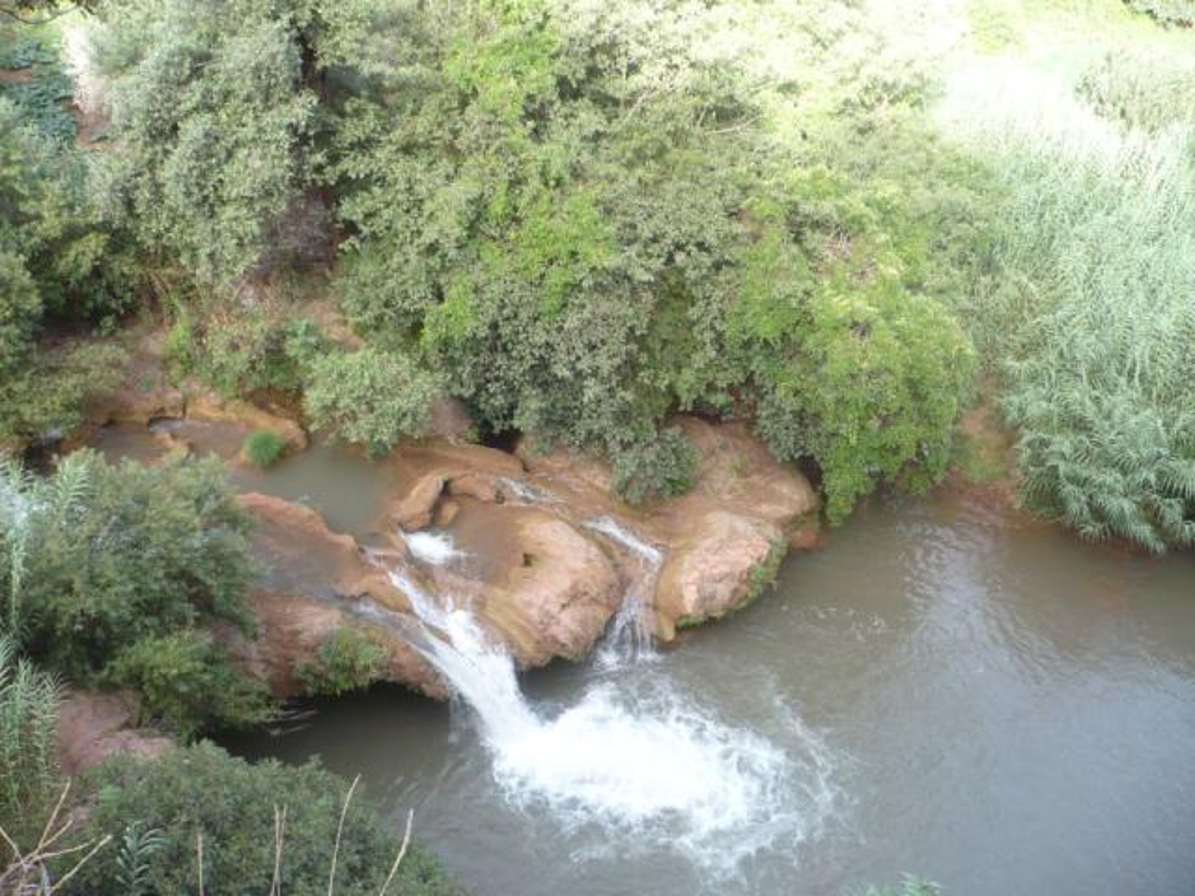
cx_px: 598
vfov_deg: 40.7
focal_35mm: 35
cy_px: 448
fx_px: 1208
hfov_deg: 52.6
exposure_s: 1/80
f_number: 2.8
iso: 100
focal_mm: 5.8
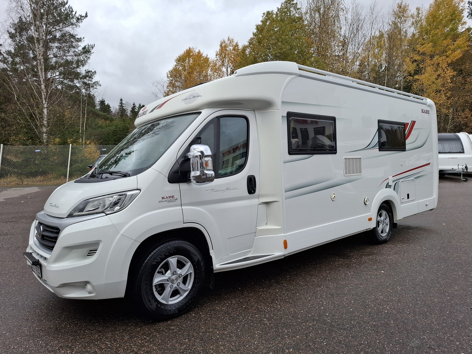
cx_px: 236
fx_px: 314
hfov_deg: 73.9
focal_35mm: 23
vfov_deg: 58.9
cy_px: 177
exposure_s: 1/725
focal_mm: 5.54
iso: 50
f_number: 1.8
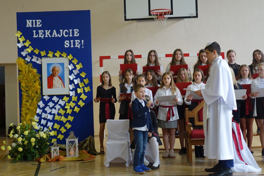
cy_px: 88
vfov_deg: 24.2
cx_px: 132
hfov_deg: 35.6
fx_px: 411
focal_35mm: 56
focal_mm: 20.6
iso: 200
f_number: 2.8
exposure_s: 1/60
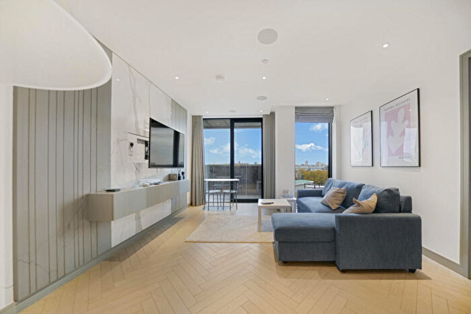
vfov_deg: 90.0
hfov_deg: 112.6
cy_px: 157
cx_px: 236
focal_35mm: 12
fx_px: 157
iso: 500
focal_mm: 12
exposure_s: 1/800
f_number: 4
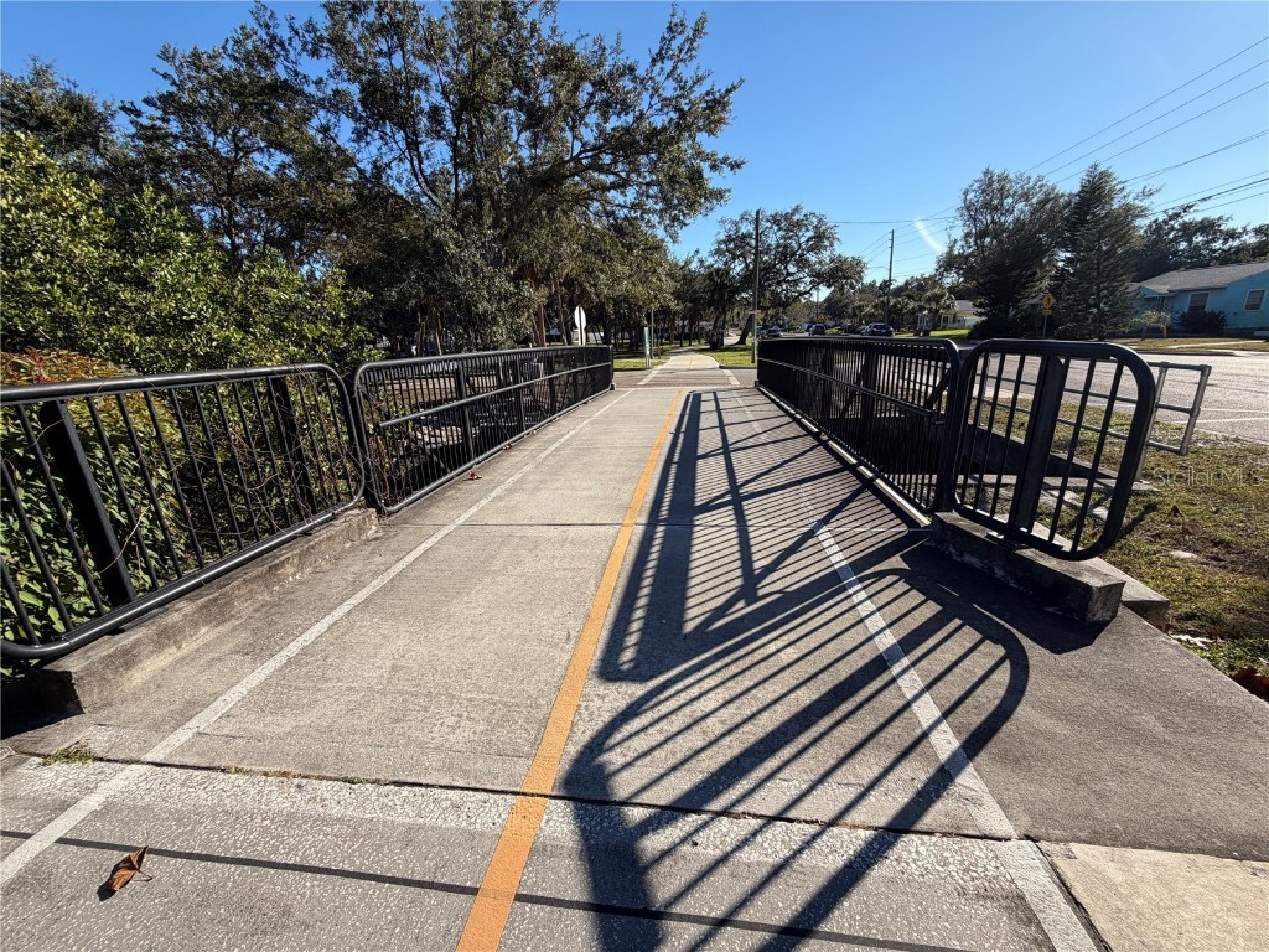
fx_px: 513
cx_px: 634
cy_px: 476
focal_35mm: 14
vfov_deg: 85.7
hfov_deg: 102.1
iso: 25
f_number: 2.2
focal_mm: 2.22
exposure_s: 1/770
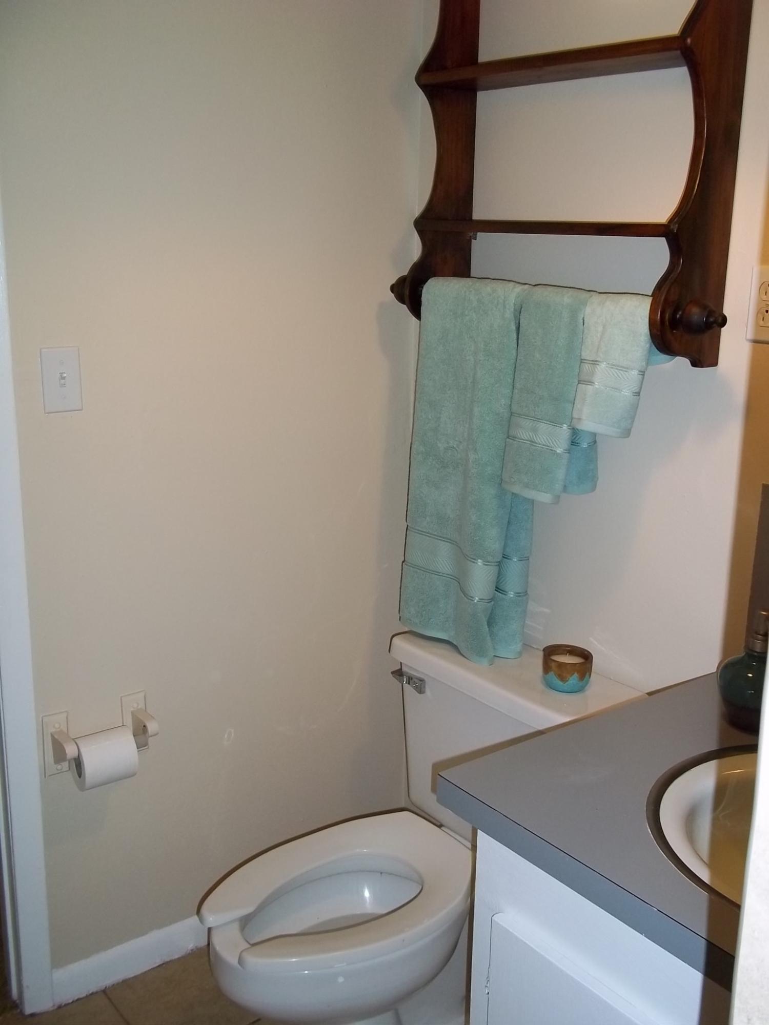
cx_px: 384
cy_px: 512
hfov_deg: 39.7
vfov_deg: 51.4
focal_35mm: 36
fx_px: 1066
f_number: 3.1
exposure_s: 1/30
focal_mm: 6.5
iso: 160
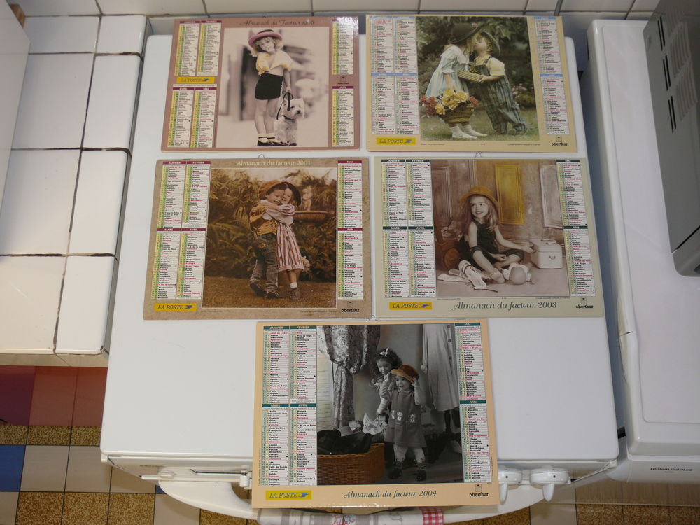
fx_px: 829
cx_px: 350
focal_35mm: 41
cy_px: 262
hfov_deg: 45.8
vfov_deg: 35.1
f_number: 2.8
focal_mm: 8.4
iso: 100
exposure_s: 1/13
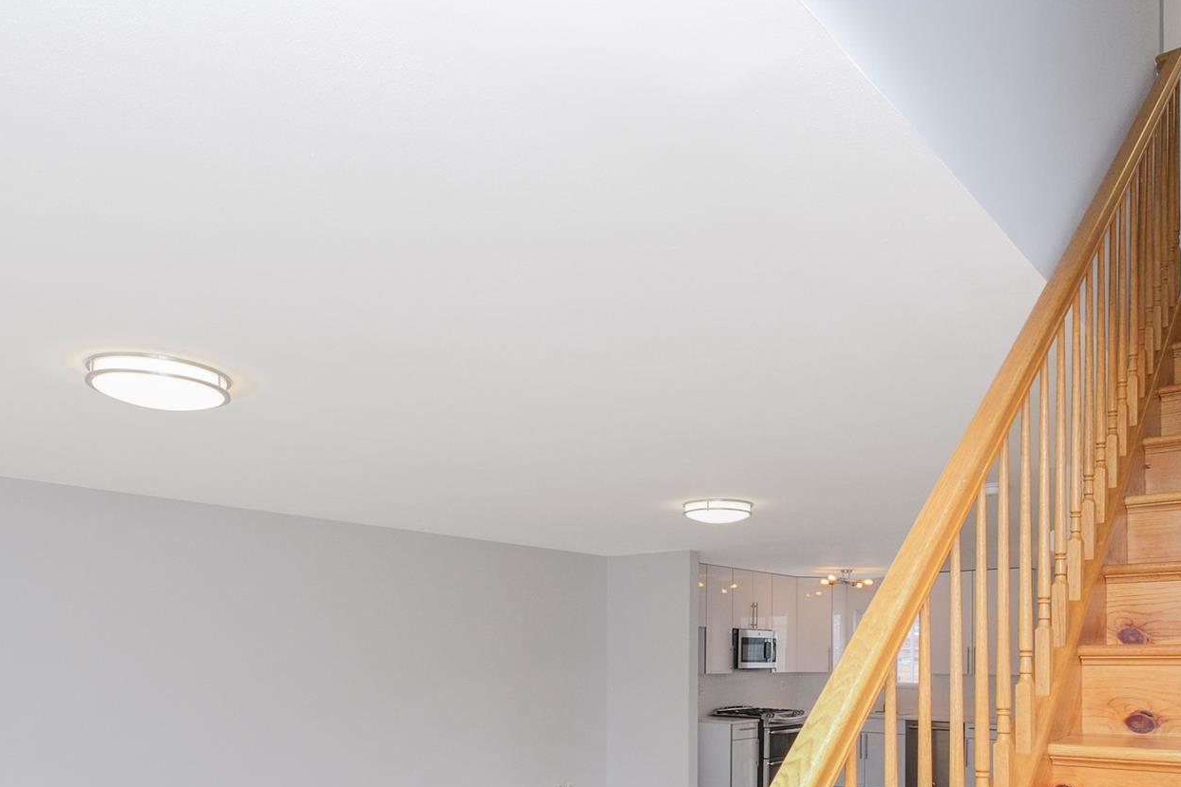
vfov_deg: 44.4
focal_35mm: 28
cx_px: 667
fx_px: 919
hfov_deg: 65.2
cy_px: 619
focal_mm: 11.1
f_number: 8
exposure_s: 1/60
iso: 640
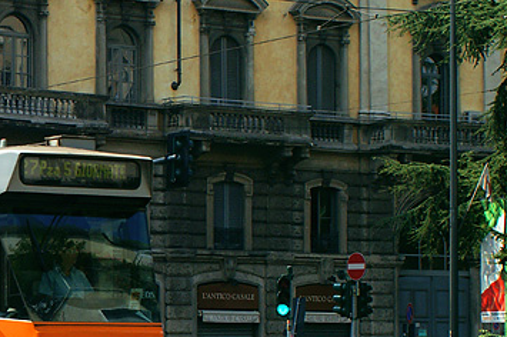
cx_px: -130
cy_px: 258
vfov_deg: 9.0
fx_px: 2131
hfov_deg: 13.2
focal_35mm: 151
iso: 200
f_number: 8
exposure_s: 1/320
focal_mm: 35
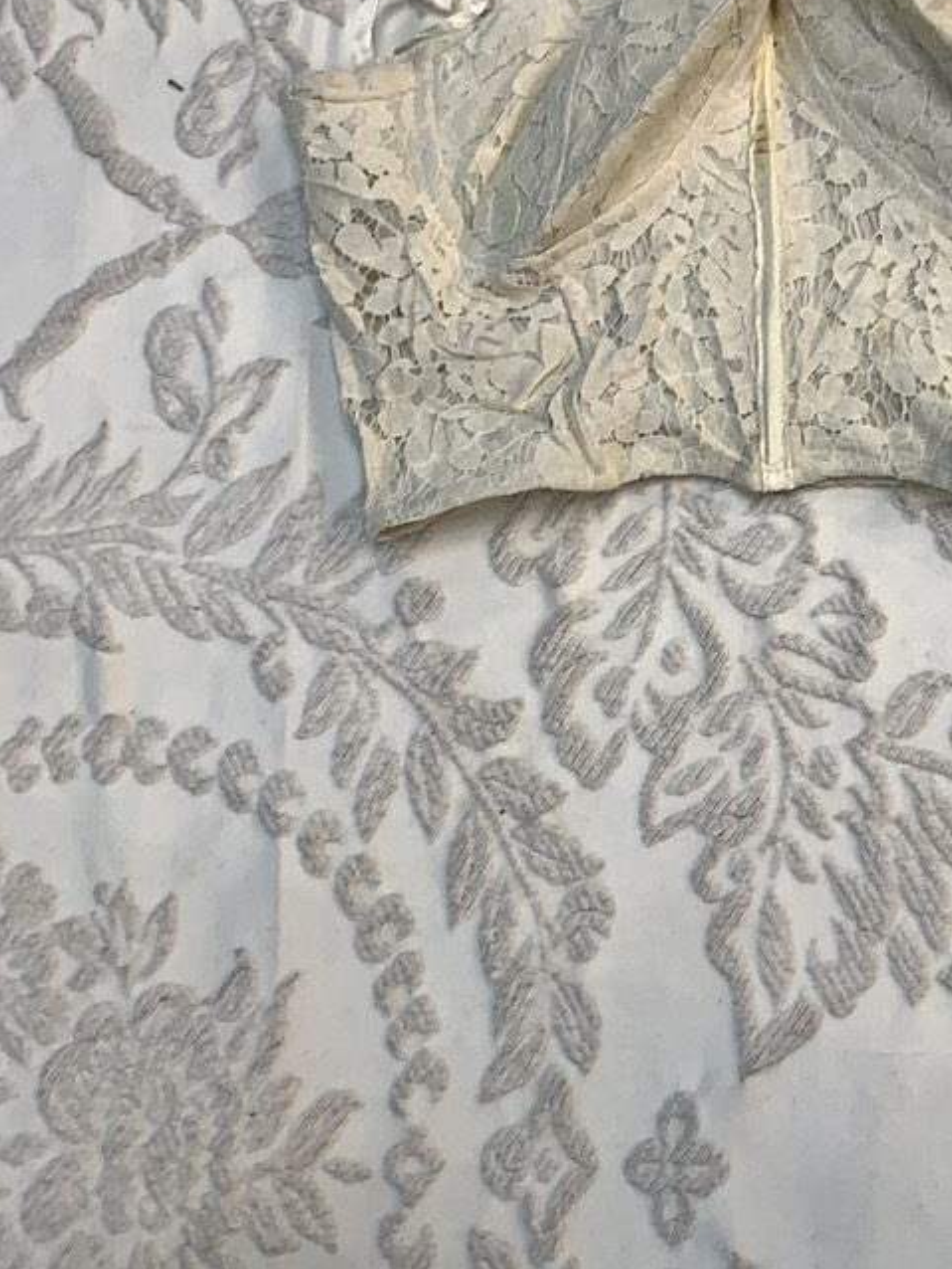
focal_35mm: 44
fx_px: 1612
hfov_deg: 31.8
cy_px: 501
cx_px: 803
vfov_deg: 42.7
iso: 25
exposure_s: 1/124
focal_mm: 4.25
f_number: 1.8
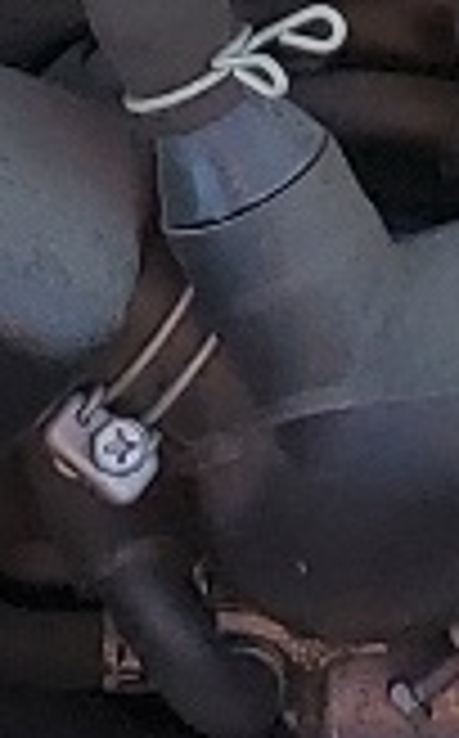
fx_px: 5403
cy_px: -639
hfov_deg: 4.8
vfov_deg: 7.6
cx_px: 963
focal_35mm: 269
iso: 50
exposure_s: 1/526
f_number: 1.5
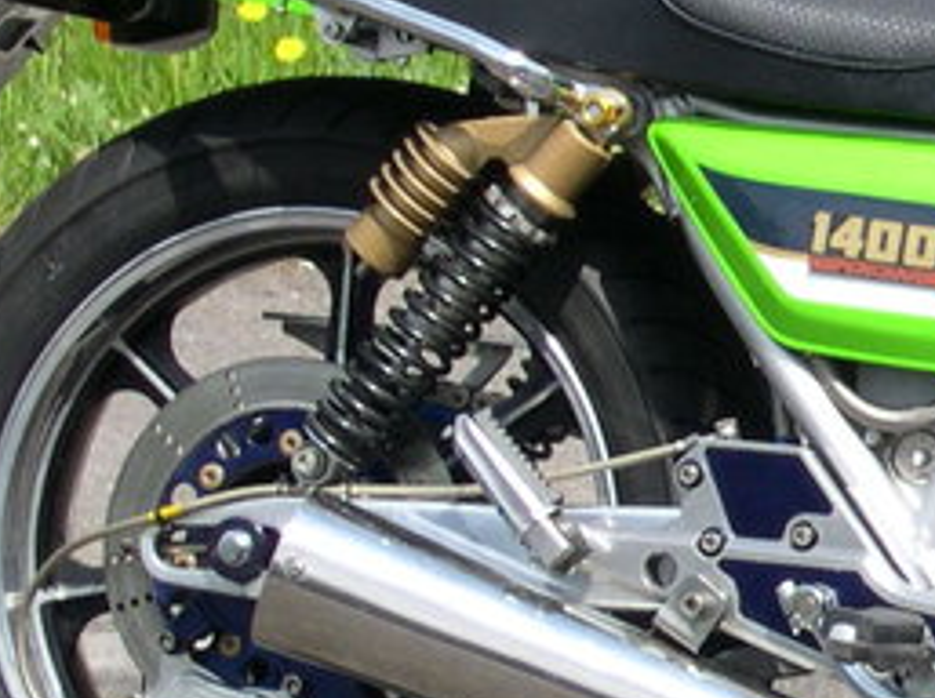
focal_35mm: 339
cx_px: 1470
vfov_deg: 4.4
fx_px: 9144
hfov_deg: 5.8
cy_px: 338
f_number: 4.4
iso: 100
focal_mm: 18.4
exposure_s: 1/434
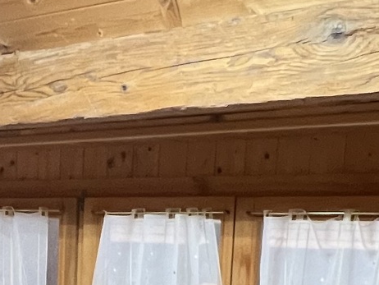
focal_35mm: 72
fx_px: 789
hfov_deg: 25.5
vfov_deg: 19.2
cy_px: 349
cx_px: -14
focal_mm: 1.57
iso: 500
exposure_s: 1/50
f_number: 1.8
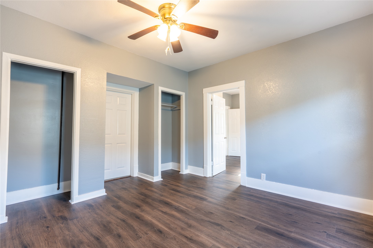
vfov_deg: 73.7
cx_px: 186
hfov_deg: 96.7
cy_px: 124
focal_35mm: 16
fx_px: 166
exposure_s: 1/8
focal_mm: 16
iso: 100
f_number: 9
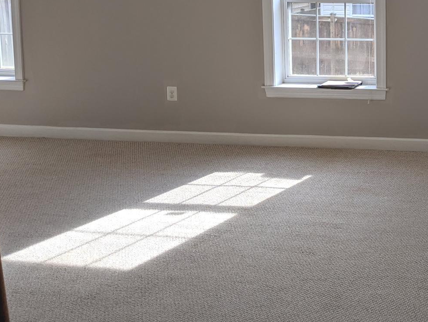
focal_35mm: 56
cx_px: 435
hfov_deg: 31.6
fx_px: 693
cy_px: 44
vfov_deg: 25.5
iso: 51
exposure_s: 1/587
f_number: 1.8
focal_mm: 4.44
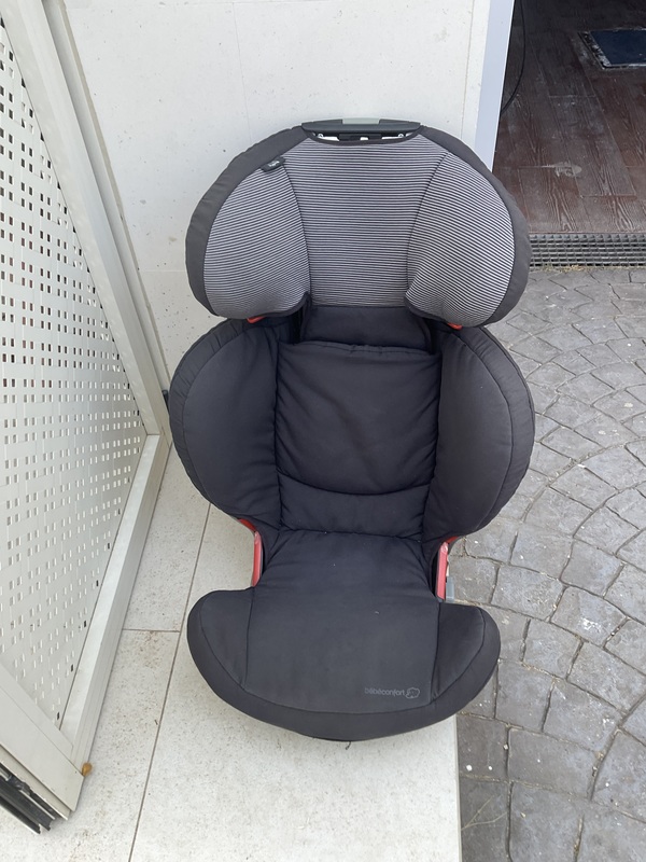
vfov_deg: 61.7
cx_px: 323
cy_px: 431
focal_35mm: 29
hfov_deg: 48.2
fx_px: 722
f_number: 1.8
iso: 20
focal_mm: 3
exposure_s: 1/120
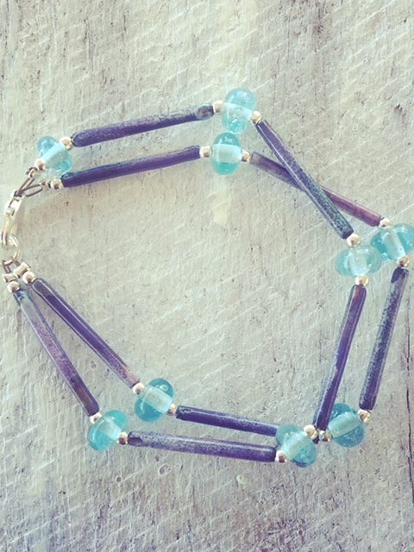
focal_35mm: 39
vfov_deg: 47.9
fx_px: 622
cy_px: 276
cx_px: 207
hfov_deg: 36.8
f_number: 2.2
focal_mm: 4.15
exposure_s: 1/100
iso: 32
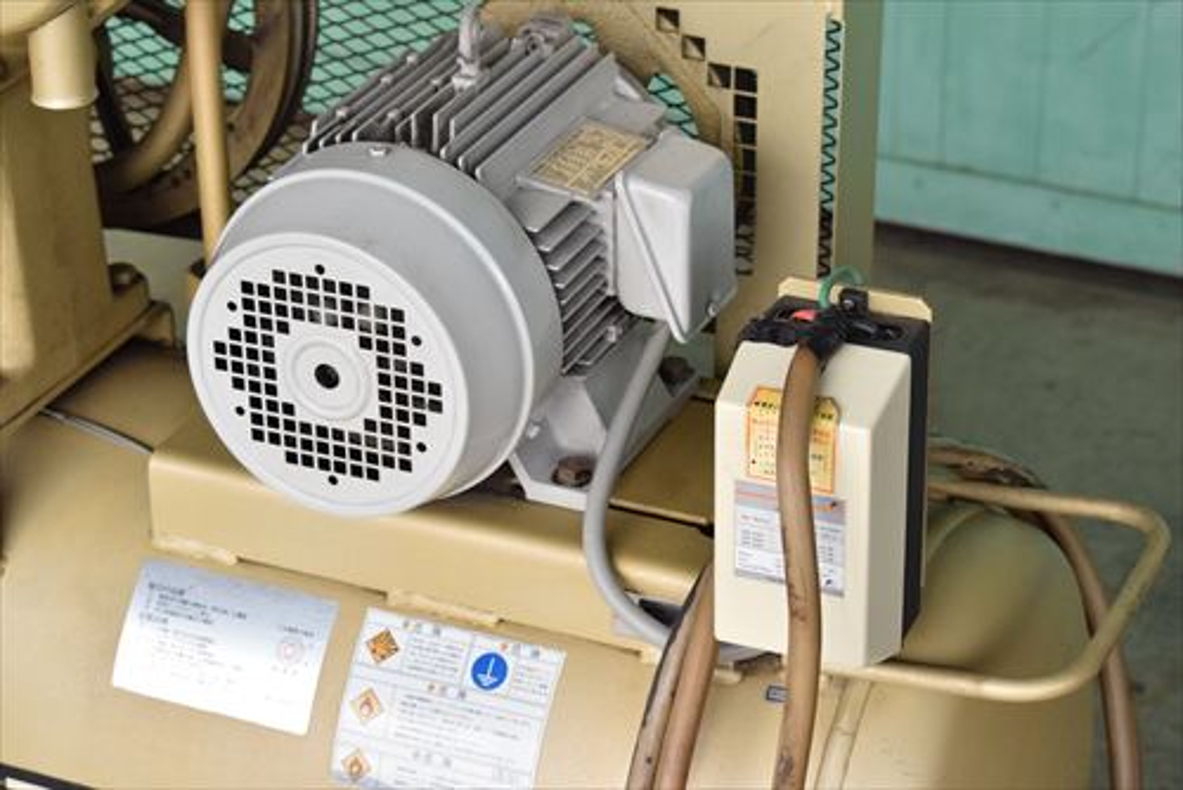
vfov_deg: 15.7
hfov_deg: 23.4
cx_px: 592
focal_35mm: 87
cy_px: 395
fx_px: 2860
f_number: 6.3
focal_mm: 58
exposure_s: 1/1250
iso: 1250
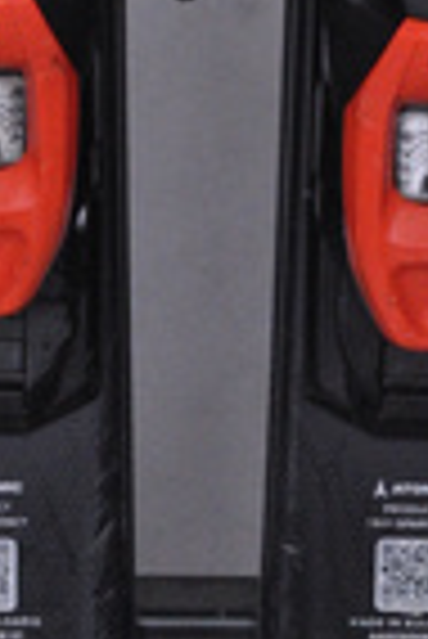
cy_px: 842
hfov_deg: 3.9
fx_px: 6325
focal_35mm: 356
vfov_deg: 5.8
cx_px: 191
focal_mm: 75
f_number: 9.5
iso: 3200
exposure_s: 1/125
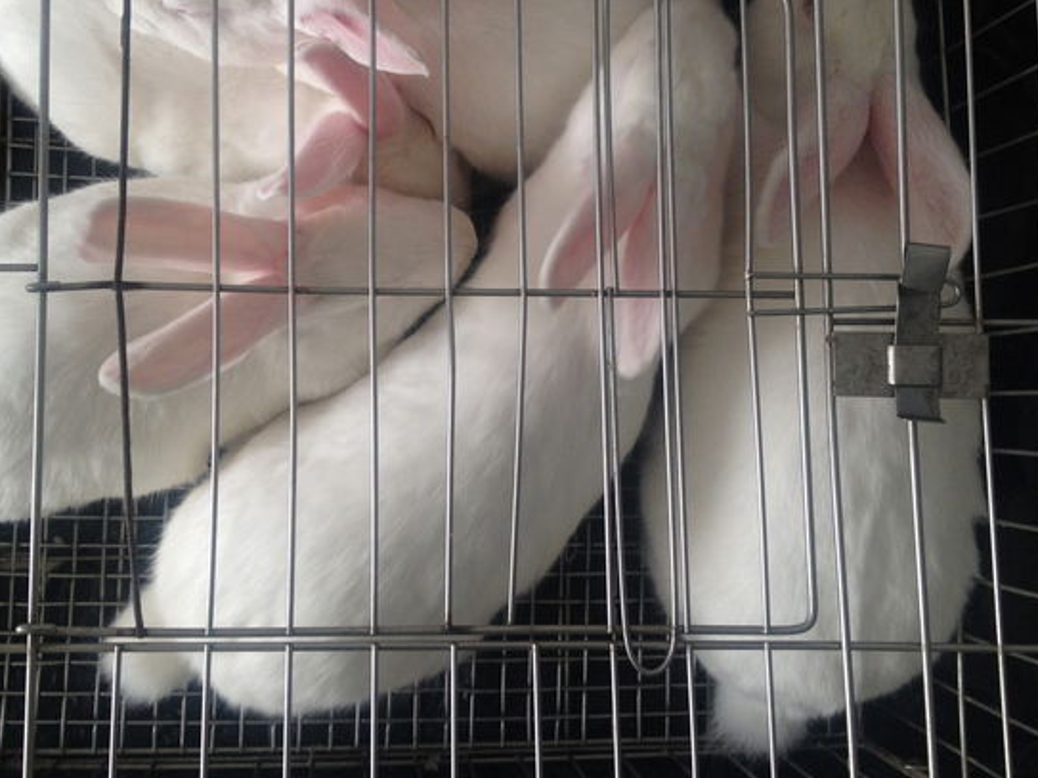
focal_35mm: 44
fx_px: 1319
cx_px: 494
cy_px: 319
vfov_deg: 32.8
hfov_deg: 42.9
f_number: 2.4
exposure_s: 1/60
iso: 64
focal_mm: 4.28
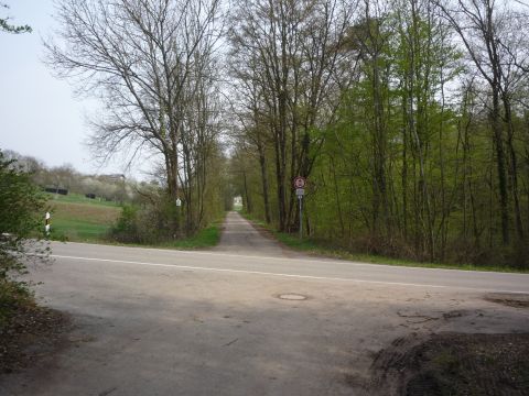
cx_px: 264
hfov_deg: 56.8
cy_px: 198
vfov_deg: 44.2
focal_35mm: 32
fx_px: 489
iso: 100
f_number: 4.5
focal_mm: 5.2
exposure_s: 1/400
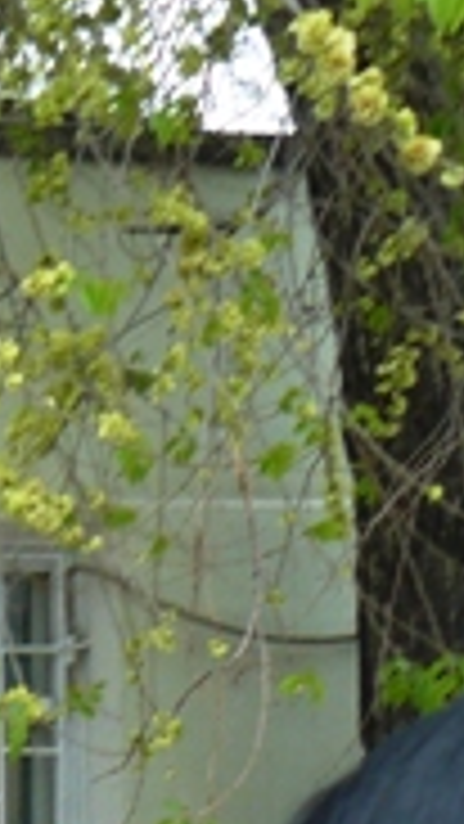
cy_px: 1027
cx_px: -802
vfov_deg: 15.1
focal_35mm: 137
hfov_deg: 7.9
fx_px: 2995
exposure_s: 1/100
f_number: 3.2
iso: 100
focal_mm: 6
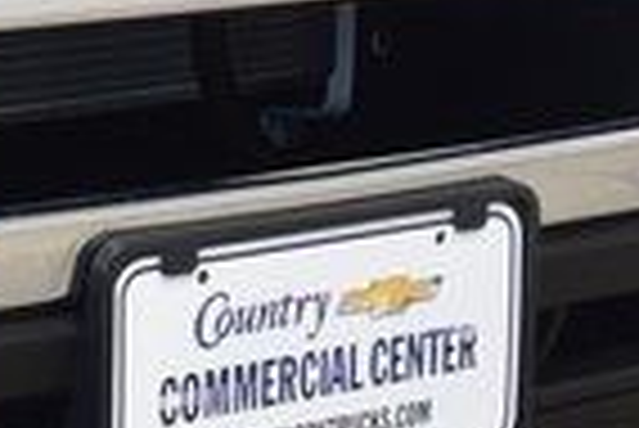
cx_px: -212
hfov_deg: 10.2
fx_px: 3487
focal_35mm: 196
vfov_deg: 7.0
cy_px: 128
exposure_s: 1/60
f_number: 5
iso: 1600
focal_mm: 29
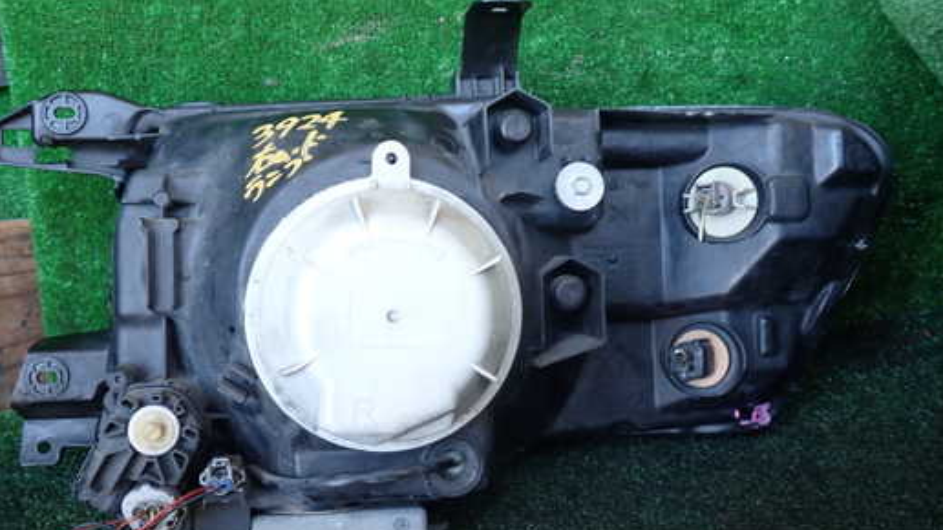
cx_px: 429
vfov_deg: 31.2
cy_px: 249
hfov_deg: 52.7
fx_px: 950
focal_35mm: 38
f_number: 2.3
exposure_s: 1/50
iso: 200
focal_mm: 5.4
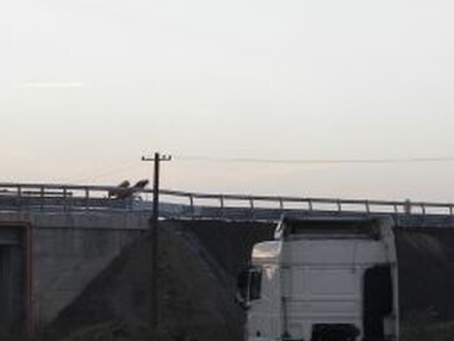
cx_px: 187
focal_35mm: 291
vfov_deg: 5.1
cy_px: 255
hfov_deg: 6.8
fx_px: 3818
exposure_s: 1/190
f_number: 5
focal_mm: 26.8
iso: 80
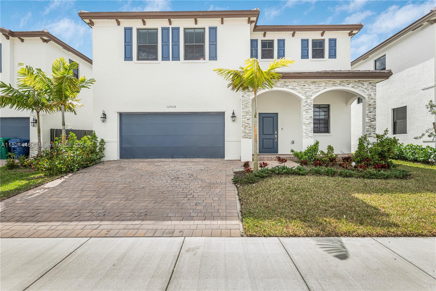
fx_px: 218
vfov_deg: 67.4
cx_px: 218
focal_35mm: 18
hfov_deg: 90.0
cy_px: 146
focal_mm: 18
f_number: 6.3
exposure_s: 1/800
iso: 200
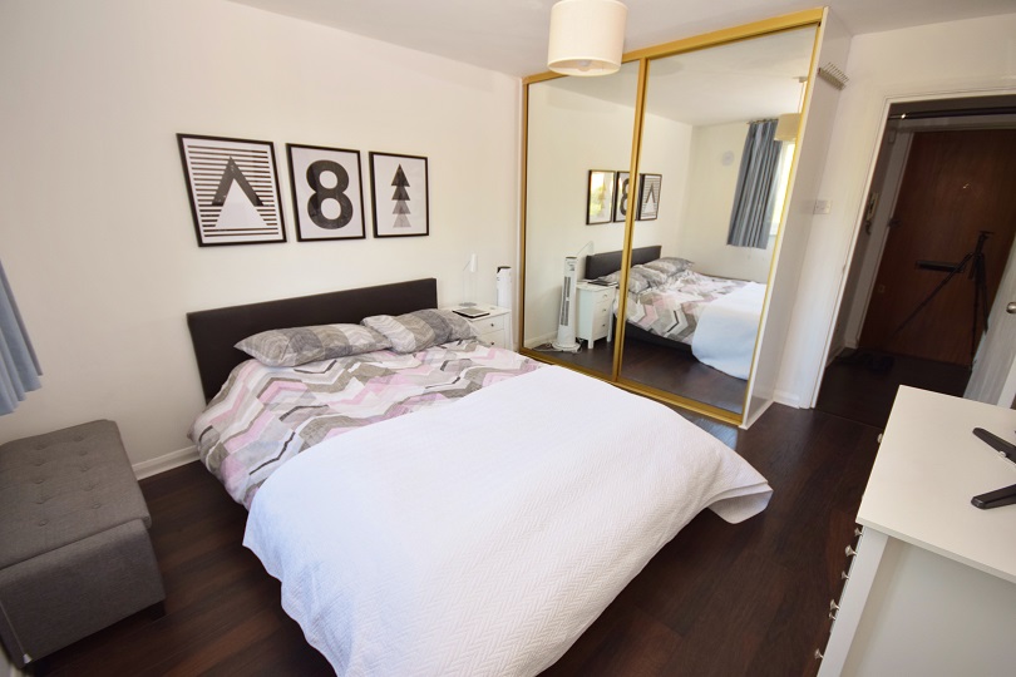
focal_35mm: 15
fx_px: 423
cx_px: 508
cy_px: 338
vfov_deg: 77.3
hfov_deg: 100.4
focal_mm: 10
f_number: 4.5
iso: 800
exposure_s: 1/80
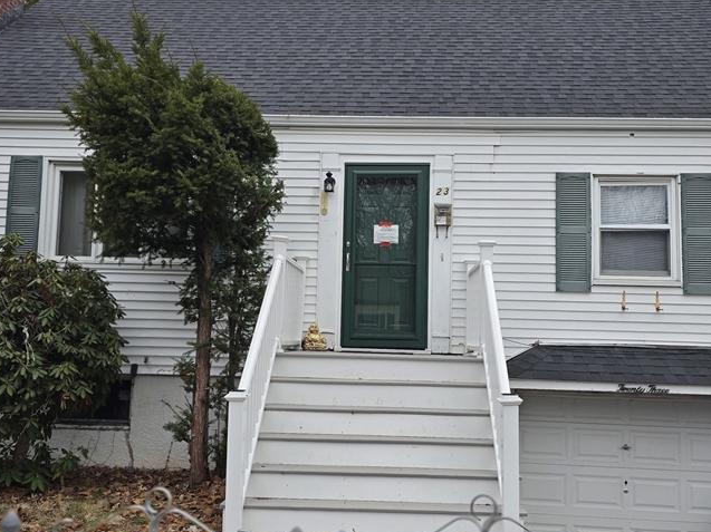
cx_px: 359
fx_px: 760
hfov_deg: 50.2
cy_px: 281
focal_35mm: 37
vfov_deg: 38.6
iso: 20
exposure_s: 1/120
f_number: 1.7
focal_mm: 6.3
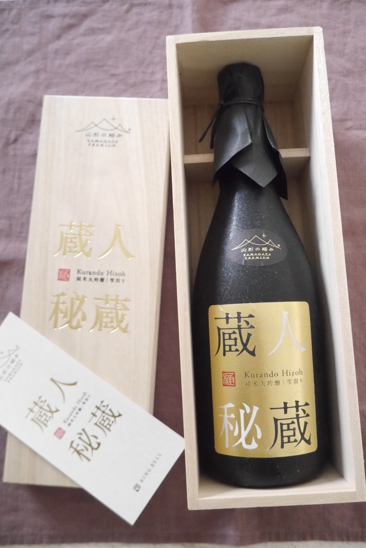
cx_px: 206
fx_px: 488
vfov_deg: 58.7
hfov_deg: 41.0
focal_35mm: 32
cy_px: 269
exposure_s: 1/40
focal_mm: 15
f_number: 3.6
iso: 3200
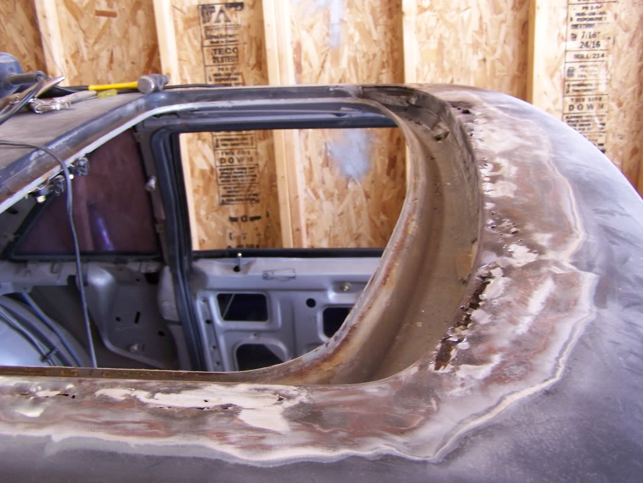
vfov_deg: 37.7
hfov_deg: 49.0
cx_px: 322
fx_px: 706
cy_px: 242
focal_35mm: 38
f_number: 2.8
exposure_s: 1/15
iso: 140
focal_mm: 6.3
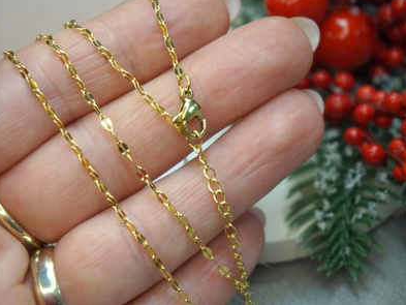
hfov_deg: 25.2
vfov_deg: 19.0
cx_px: 211
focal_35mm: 78
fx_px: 910
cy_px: 151
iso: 1600
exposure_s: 1/80
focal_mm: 47
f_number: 5.6
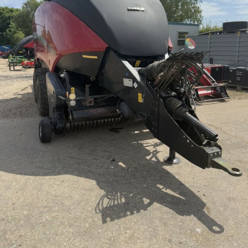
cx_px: 124
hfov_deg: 55.6
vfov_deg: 54.7
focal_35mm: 29
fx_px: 235
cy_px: 86
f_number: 1.78
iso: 80
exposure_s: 1/4673
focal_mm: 6.76
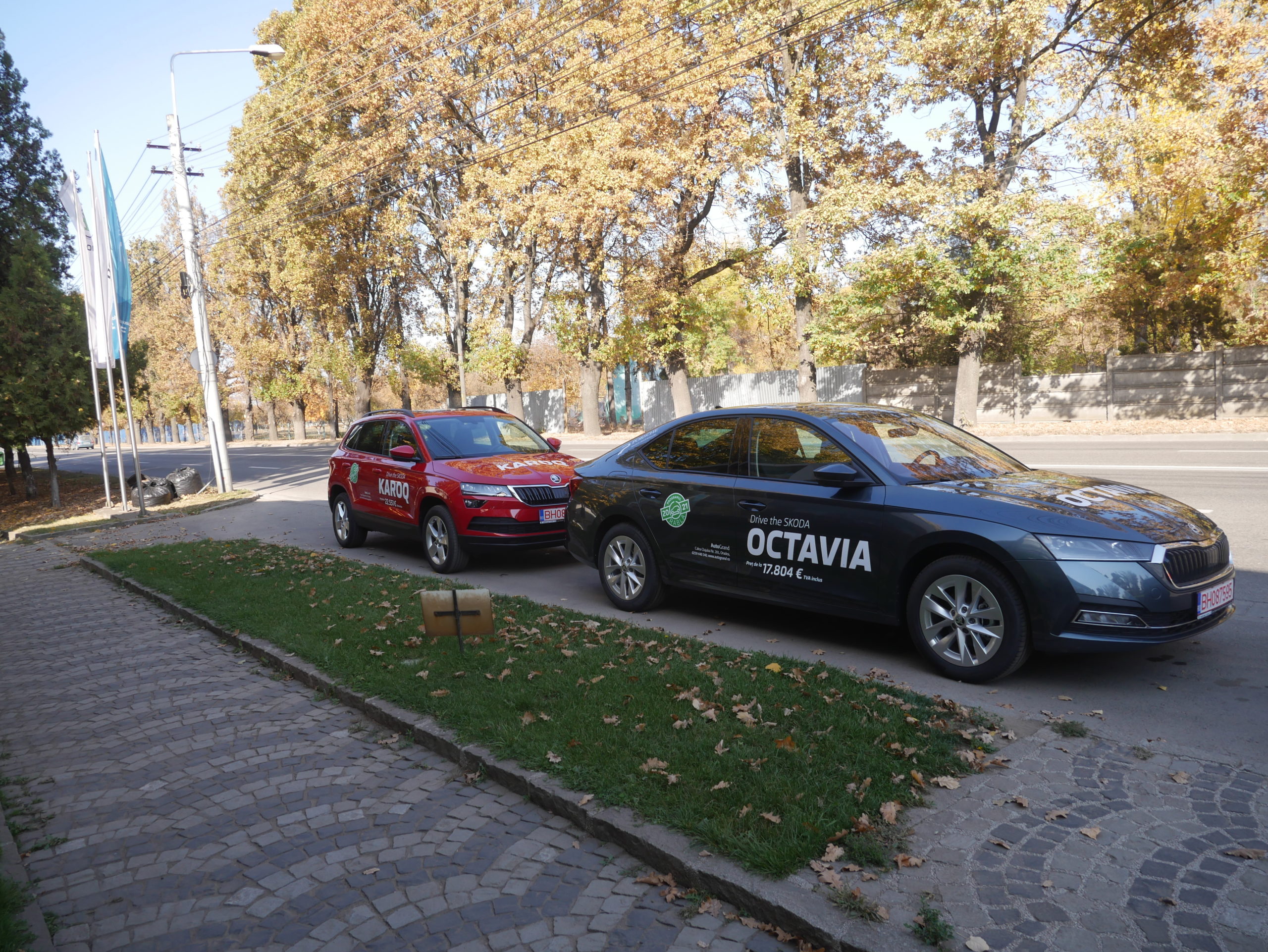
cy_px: 476
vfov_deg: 56.8
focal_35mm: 24
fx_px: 879
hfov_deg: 71.6
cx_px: 634
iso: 200
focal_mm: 12
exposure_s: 1/250
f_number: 5
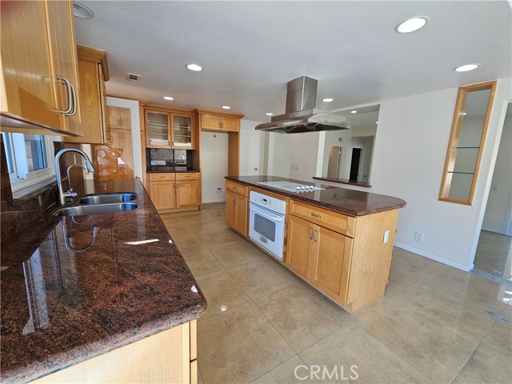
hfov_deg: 106.2
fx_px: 192
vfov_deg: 89.9
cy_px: 192
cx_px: 256
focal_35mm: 13
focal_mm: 2.2
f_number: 2.2
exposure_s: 1/120
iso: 64
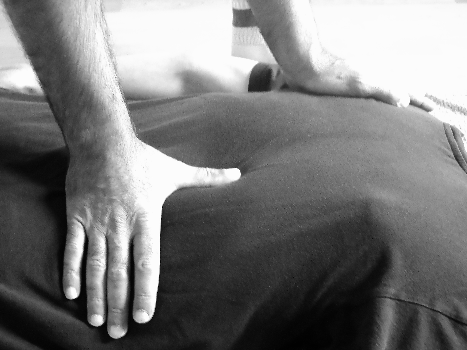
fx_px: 675
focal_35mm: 50
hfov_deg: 38.2
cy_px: 175
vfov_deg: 29.1
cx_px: 234
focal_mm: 8.9
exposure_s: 1/5
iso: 800
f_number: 4
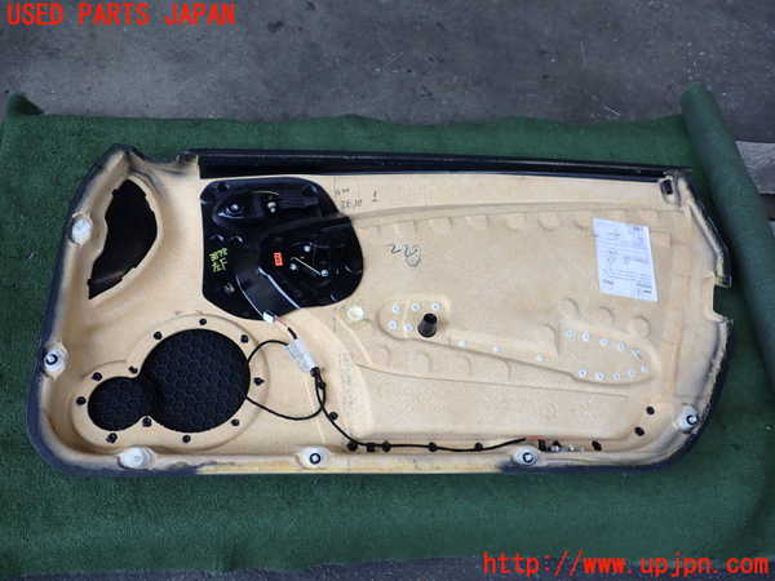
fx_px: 672
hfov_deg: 60.0
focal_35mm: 30
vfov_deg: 46.8
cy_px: 290
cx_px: 388
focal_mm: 5.4
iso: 100
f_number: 2.3
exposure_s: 1/200
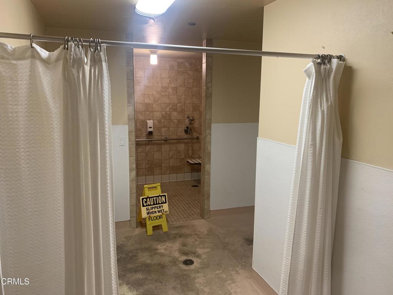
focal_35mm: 26
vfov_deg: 53.1
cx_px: 196
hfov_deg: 67.3
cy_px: 148
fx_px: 295
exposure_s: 1/60
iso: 250
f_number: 1.8
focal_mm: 4.25
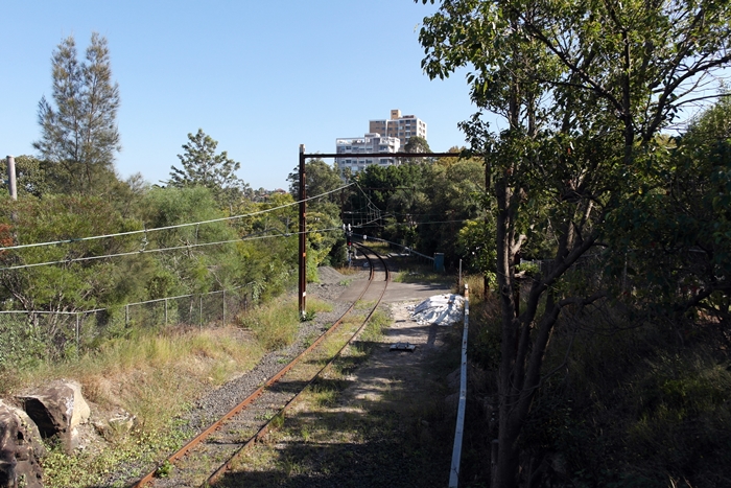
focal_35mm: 30
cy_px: 244
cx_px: 366
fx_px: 609
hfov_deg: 61.9
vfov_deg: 43.6
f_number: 5.6
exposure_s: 1/200
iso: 100
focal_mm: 20
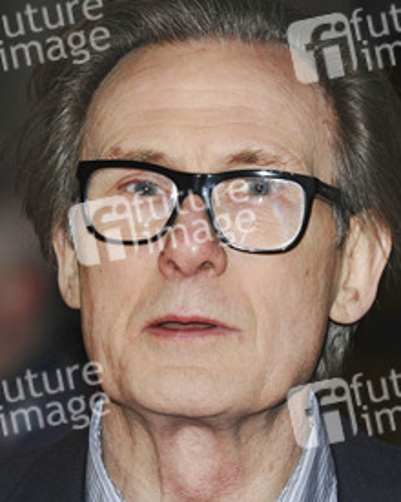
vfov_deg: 6.5
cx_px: 216
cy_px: 314
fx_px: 4401
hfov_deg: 5.2
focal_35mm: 297
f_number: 4.5
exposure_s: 1/200
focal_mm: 145
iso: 320
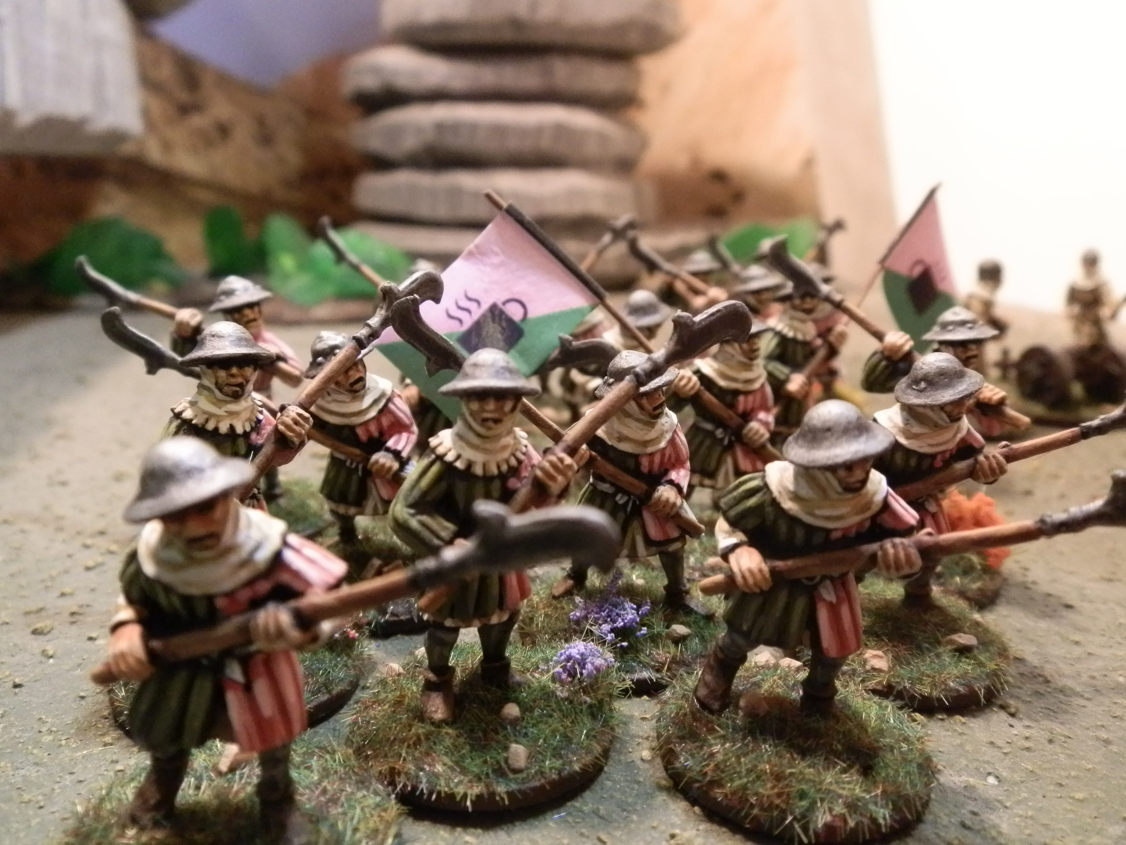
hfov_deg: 63.4
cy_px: 422
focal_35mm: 28
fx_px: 911
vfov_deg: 49.7
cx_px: 563
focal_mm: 5
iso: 400
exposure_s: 1/40
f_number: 3.1
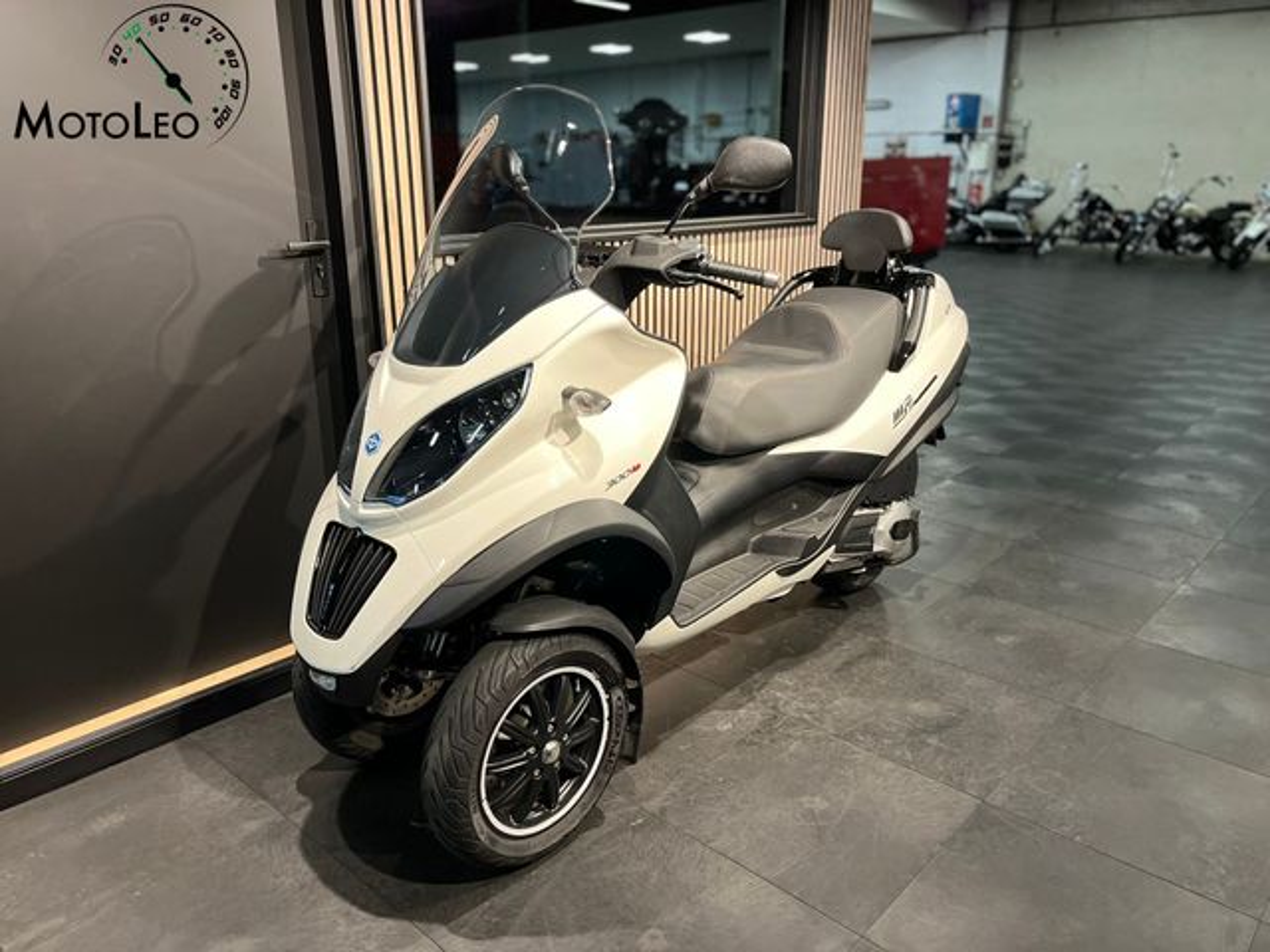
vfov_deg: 53.1
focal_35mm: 26
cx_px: 635
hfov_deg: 67.3
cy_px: 476
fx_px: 954
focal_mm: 5.1
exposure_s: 1/50
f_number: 1.6
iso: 250
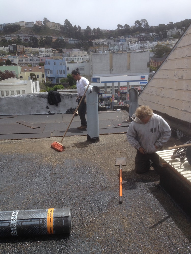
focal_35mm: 35
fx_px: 257
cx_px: 96
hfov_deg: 40.7
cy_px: 127
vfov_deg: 52.6
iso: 50
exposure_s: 1/2045
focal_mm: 4.28
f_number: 2.4
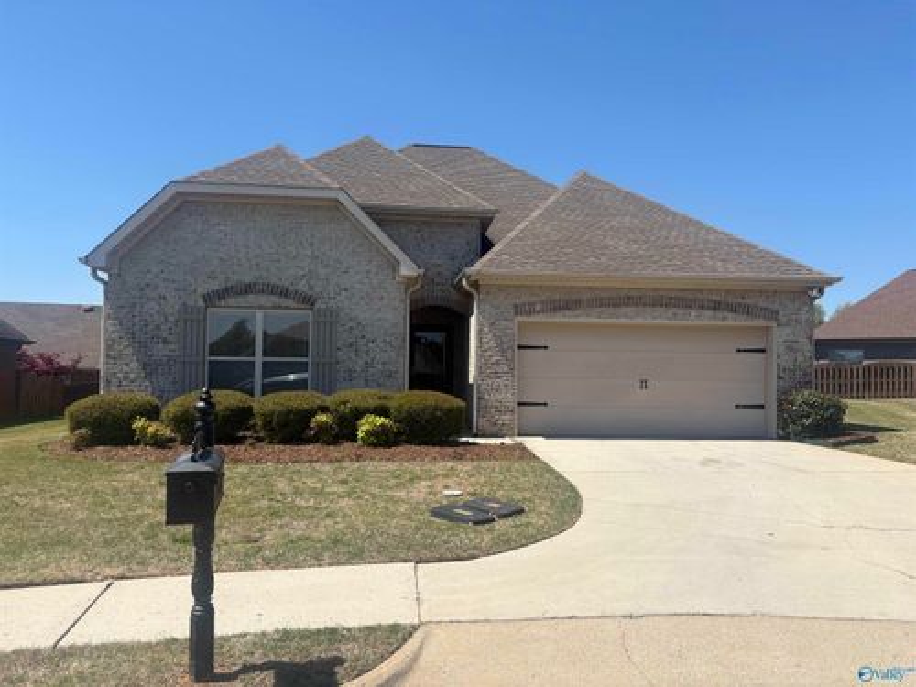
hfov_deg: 67.3
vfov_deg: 53.1
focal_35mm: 26
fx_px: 688
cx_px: 458
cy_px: 344
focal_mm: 5.96
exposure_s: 1/3623
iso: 50
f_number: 1.6
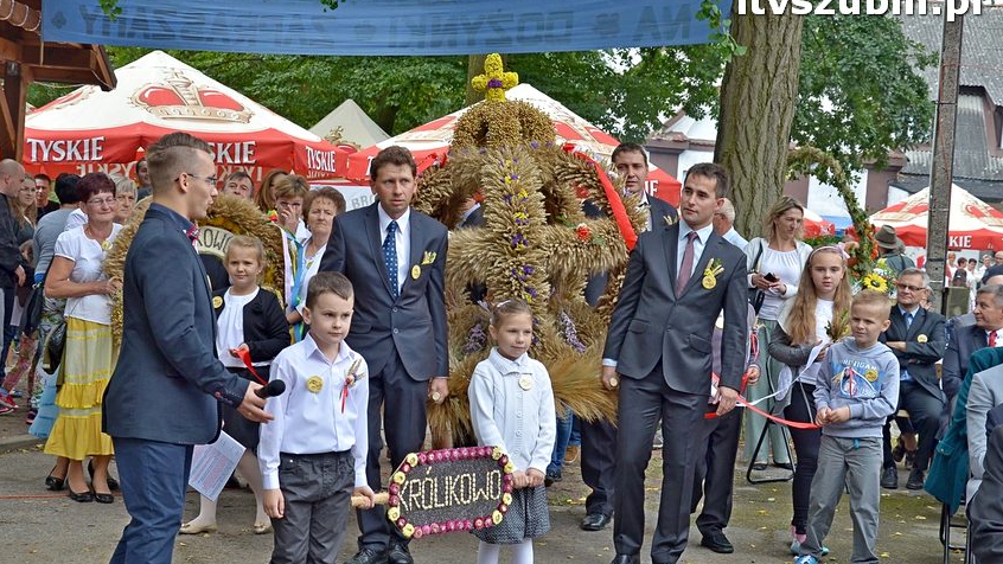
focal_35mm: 63
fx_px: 1676
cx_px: 500
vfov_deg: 19.1
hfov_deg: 33.3
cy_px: 298
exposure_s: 1/200
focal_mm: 40
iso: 500
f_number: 7.1
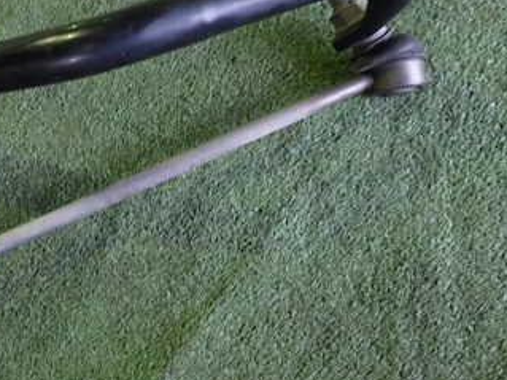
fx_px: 688
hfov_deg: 38.3
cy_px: 149
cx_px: 75
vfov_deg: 30.8
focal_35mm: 47
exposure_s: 1/25
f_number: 2
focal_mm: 4.5
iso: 800
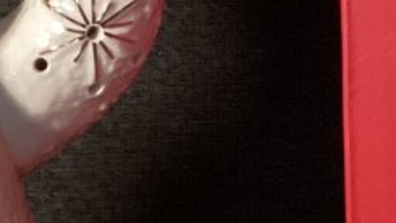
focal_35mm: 209
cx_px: 308
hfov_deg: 10.3
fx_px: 2195
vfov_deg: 5.8
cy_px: 85
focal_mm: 3.3
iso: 400
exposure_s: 1/60
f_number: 2.4
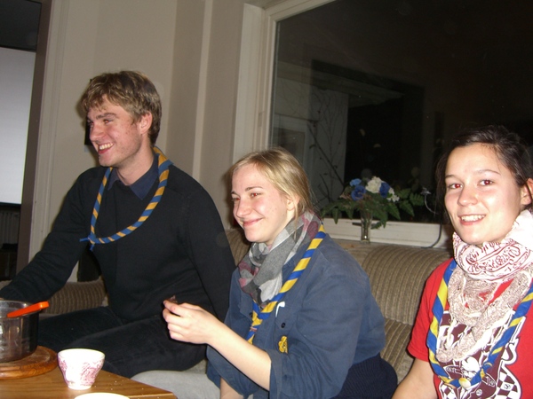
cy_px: 200
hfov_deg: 49.0
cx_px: 266
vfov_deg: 37.7
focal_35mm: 38
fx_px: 585
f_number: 2.8
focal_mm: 7.9
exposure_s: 1/60
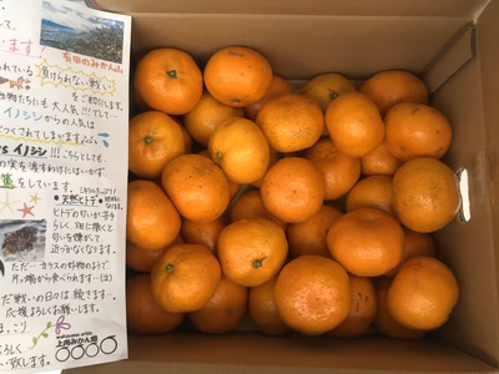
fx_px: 404
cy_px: 187
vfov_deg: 49.7
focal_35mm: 28
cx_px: 250
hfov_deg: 63.4
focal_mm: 3.99
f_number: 1.8
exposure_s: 1/15
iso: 50
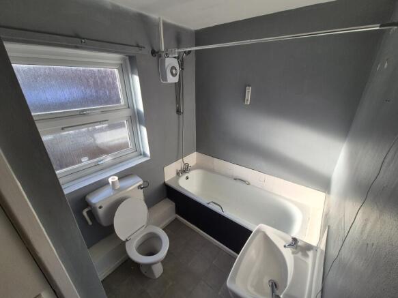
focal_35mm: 13
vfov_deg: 89.9
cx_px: 199
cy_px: 149
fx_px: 149
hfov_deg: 106.2
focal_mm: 2.2
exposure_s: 1/295
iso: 50
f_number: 2.2
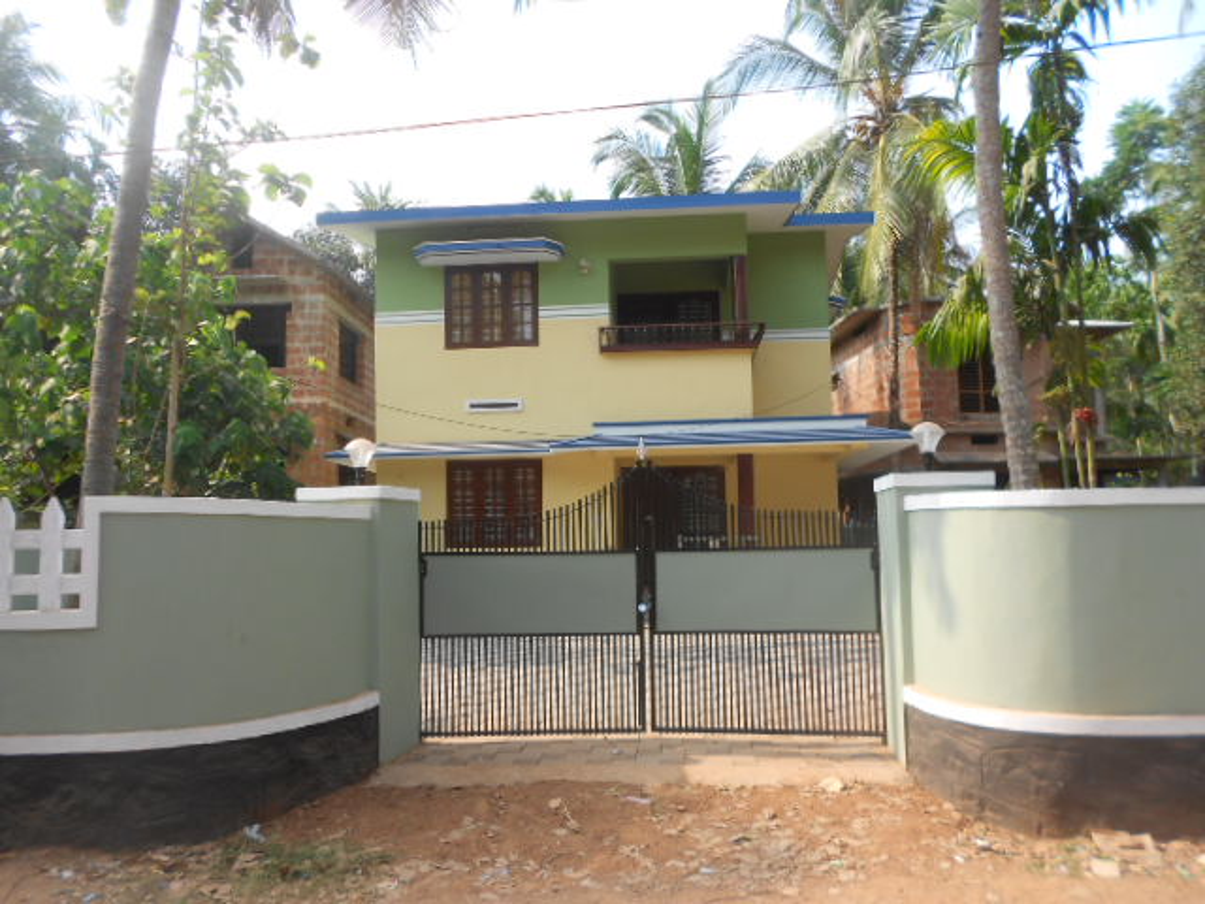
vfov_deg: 53.1
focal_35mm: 26
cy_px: 452
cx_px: 602
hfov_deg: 67.3
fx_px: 905
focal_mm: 4.6
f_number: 3.2
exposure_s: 1/320
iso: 80
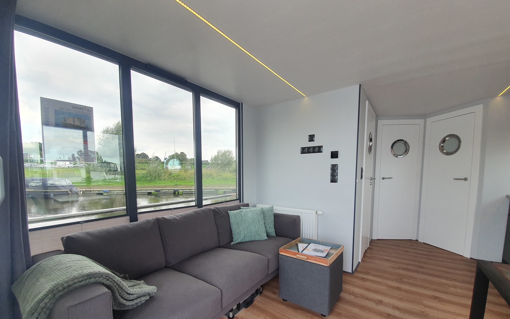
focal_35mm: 14
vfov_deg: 77.8
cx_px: 256
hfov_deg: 105.3
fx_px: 195
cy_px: 189
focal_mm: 1.8
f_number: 2.2
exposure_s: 1/100
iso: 50
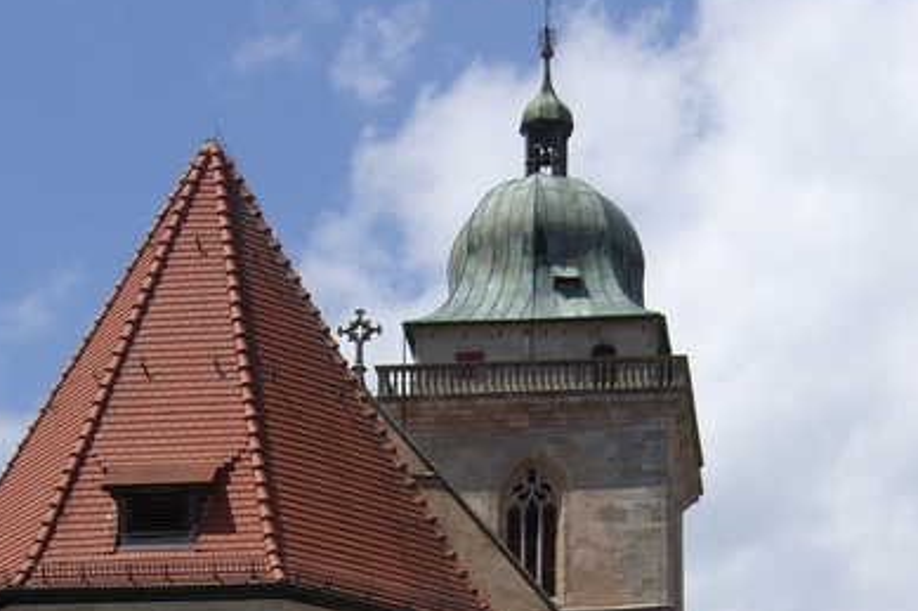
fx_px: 3110
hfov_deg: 16.8
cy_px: 835
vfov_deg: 10.9
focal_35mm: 122
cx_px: 519
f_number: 5
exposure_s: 1/800
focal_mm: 11.8
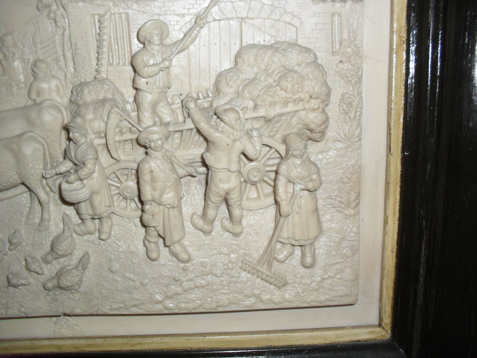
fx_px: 482
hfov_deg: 52.6
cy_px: 179
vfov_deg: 40.7
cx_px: 238
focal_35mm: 35
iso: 200
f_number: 3.2
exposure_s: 1/45
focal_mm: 6.3
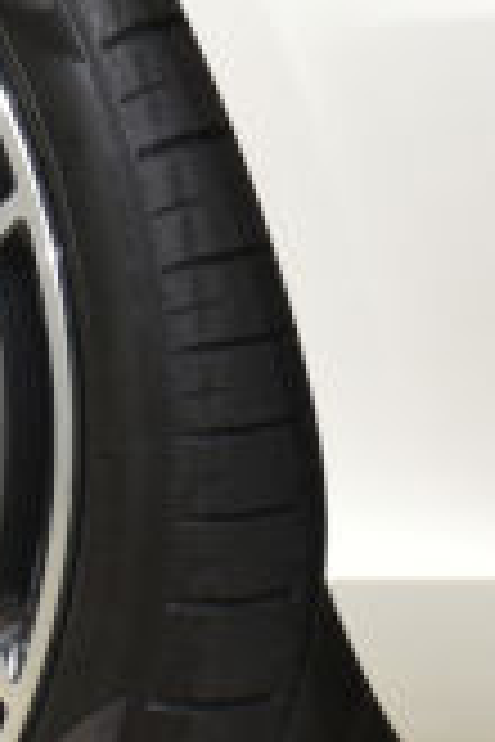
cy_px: -351
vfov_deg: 7.5
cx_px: 405
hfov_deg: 5.0
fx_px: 5610
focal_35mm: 272
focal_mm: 20
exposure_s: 1/60
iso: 400
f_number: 3.8
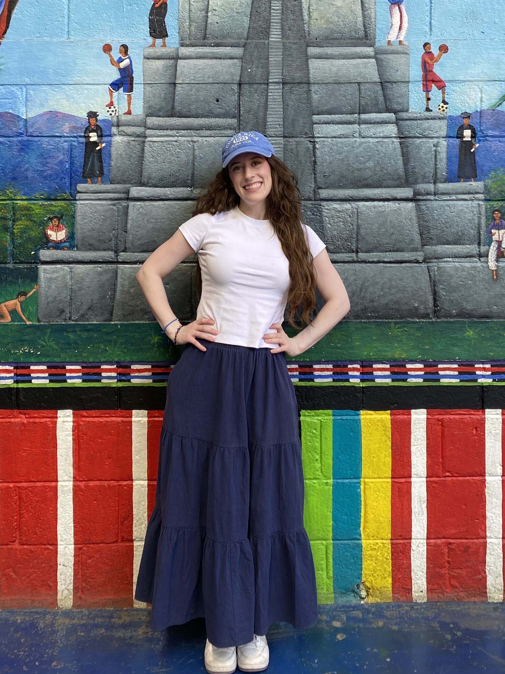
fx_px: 778
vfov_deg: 45.0
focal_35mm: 40
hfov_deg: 36.0
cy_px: 156
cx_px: 257
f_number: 1.8
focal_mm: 4.25
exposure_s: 1/147
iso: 32
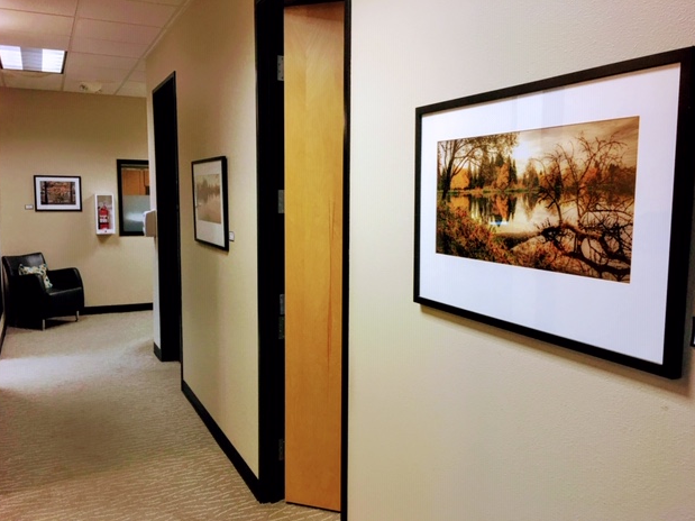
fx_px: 602
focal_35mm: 30
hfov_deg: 60.0
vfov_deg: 46.8
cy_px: 267
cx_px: 345
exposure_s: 1/15
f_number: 2.2
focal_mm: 4.15
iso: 32
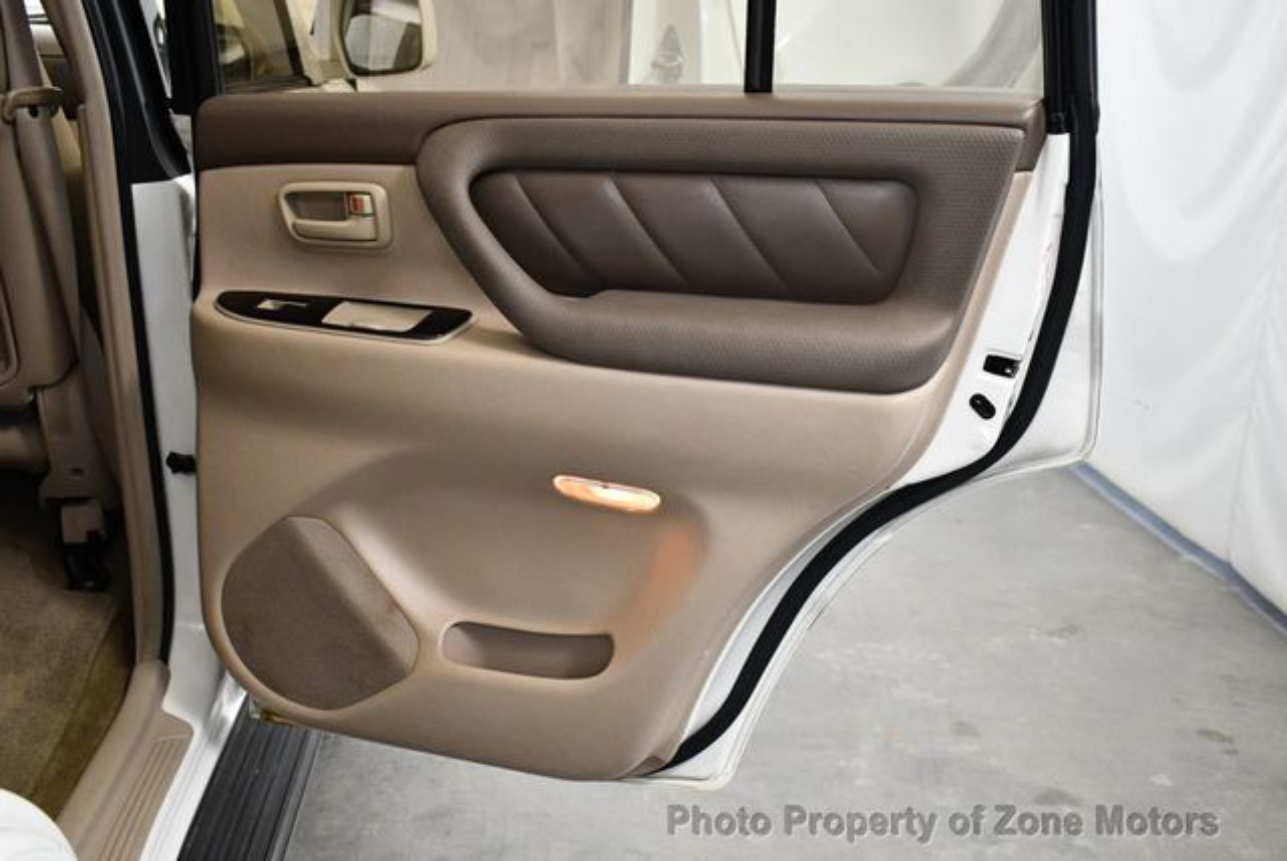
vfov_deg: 36.9
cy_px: 430
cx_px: 644
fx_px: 1288
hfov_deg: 53.1
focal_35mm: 36
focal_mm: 18
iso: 1600
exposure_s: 1/125
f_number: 3.5
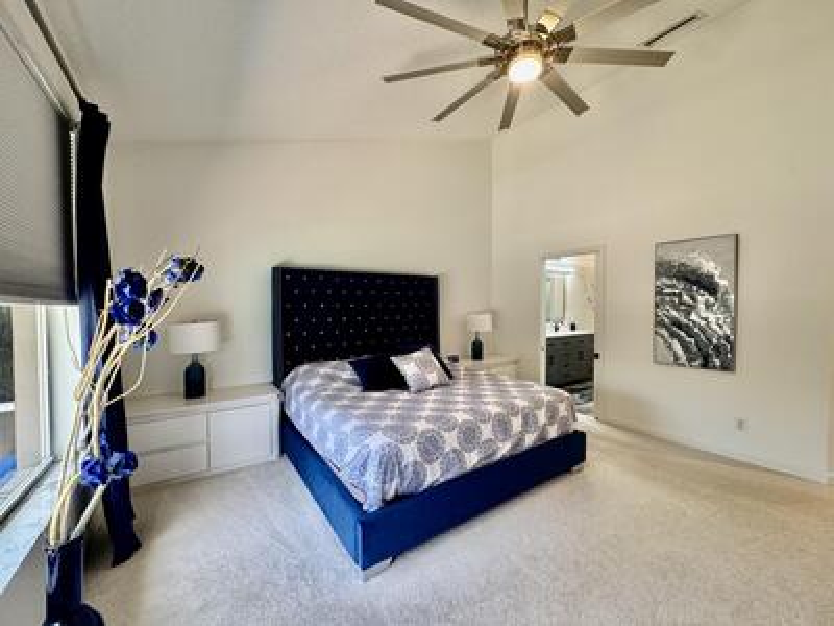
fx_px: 337
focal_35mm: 14
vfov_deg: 85.7
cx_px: 417
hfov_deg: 102.1
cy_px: 313
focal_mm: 2.22
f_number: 2.2
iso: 160
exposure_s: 1/60
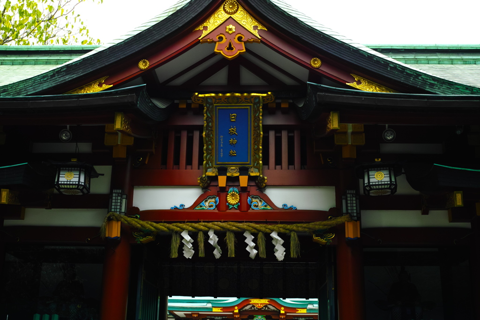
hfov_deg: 43.6
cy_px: 160
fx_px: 600
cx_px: 240
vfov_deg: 29.8
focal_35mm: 45
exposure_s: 1/80
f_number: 5
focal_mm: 30
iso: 400
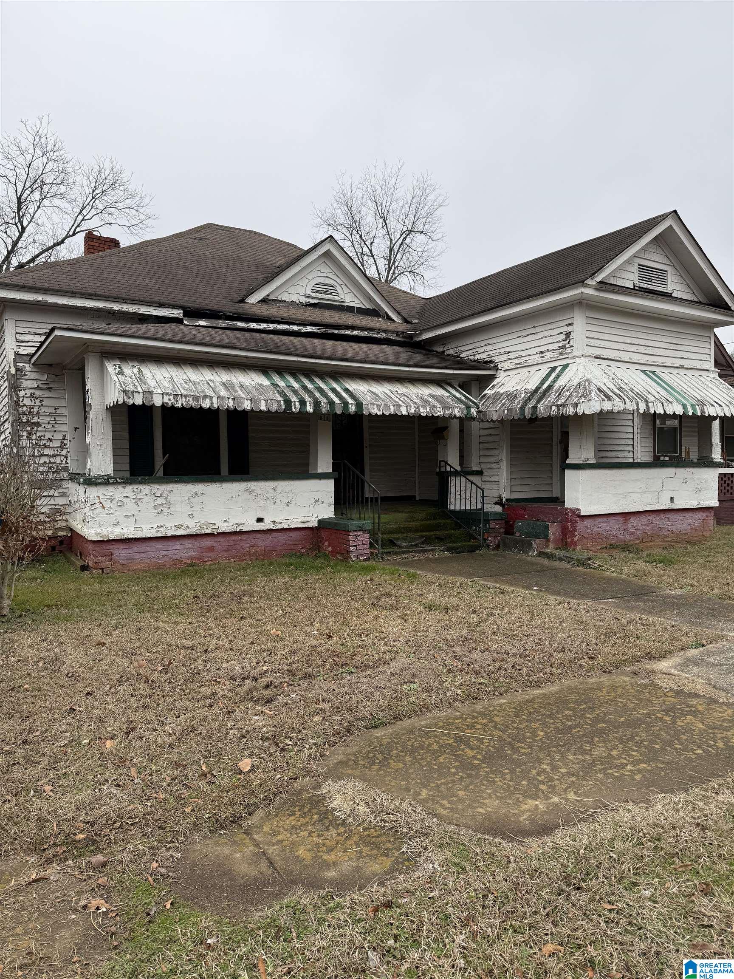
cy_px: 490
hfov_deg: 56.8
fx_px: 679
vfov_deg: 71.6
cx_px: 367
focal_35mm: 24
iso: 80
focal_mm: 6.76
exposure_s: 1/339
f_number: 1.78
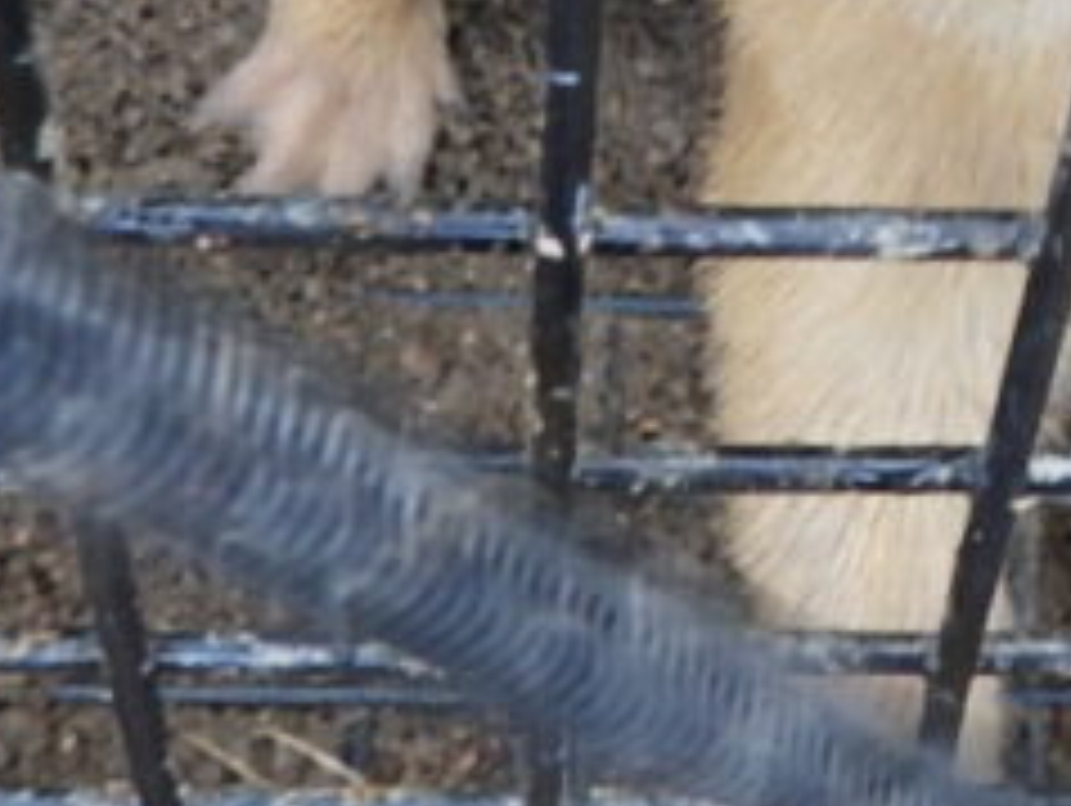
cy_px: -324
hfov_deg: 20.0
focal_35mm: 94
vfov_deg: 14.9
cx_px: 1156
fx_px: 2911
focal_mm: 5
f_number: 3.5
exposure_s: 1/45
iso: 250
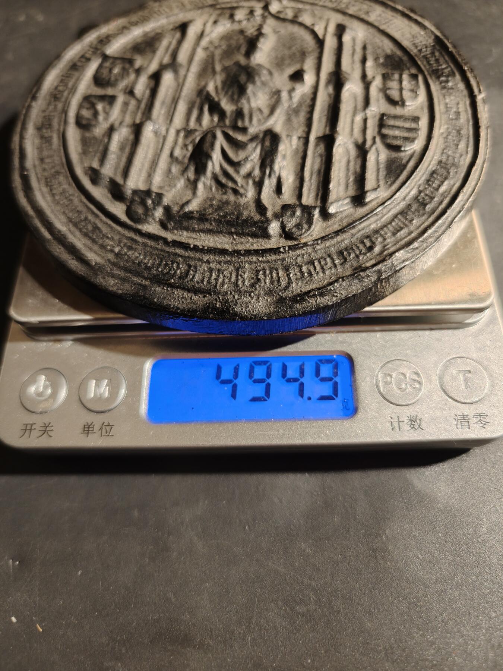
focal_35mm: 23
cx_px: 252
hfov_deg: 58.9
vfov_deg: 73.9
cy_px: 336
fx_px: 446
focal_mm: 6.06
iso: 250
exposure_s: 1/126
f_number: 1.6
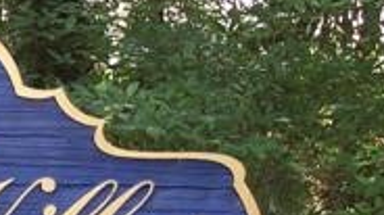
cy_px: 397
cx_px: -196
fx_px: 1505
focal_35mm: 148
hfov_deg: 13.7
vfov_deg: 7.9
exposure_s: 1/60
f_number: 2.8
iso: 100
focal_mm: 8
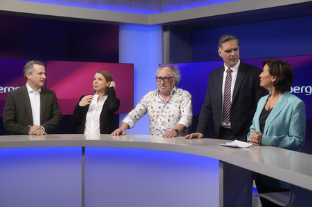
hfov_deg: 43.6
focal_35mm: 45
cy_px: 104
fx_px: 390
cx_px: 156
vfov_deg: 29.8
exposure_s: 1/320
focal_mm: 30
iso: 640
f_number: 2.2
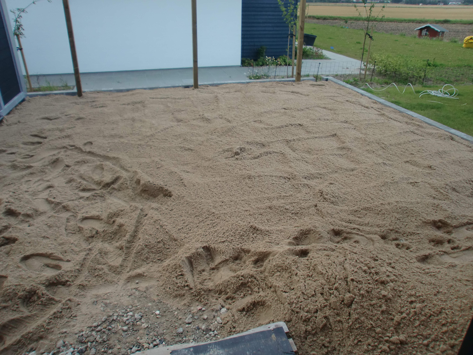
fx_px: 355
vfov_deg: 53.1
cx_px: 236
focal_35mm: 26
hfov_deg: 67.3
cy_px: 178
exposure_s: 1/100
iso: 64
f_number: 2.6
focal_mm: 4.65
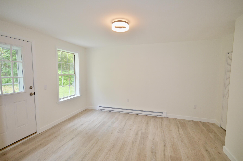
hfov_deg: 100.4
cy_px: 80
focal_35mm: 15
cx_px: 122
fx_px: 101
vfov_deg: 77.2
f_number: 4
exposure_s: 1/60
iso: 400
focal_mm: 10
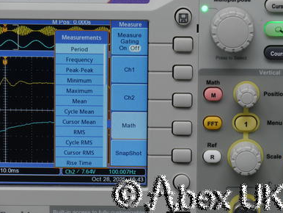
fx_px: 2372
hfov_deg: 6.8
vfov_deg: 5.1
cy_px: 106
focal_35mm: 290
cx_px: 144
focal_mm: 140
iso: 400
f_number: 11
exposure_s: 1/15
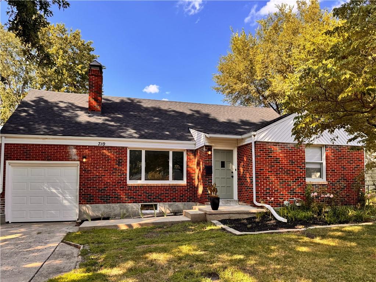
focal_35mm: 24
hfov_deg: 71.6
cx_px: 188
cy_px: 141
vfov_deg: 56.8
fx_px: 261
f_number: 1.78
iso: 80
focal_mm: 6.76
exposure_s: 1/1215
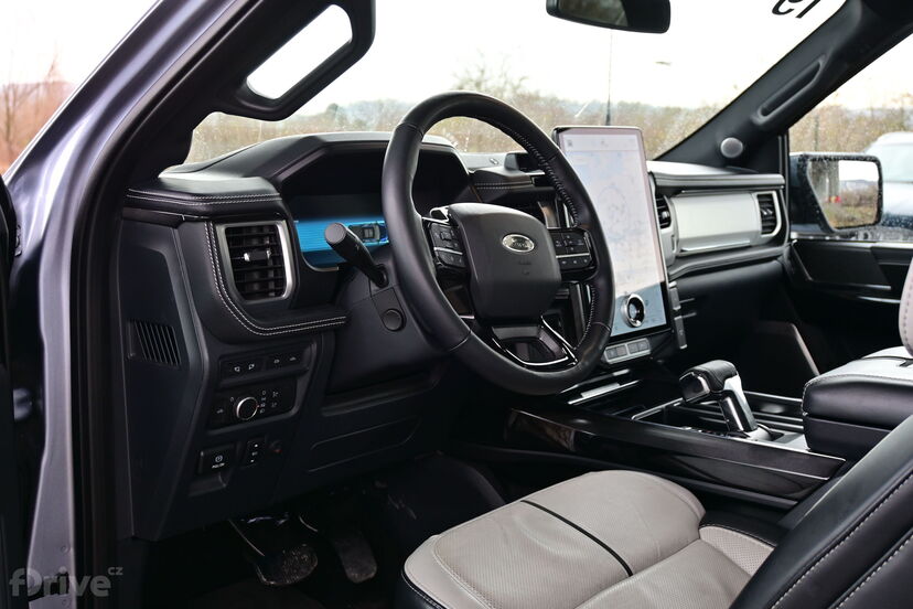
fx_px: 989
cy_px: 304
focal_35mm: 39
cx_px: 456
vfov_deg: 34.2
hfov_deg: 49.6
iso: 220
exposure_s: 1/40
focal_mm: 26
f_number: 4.5
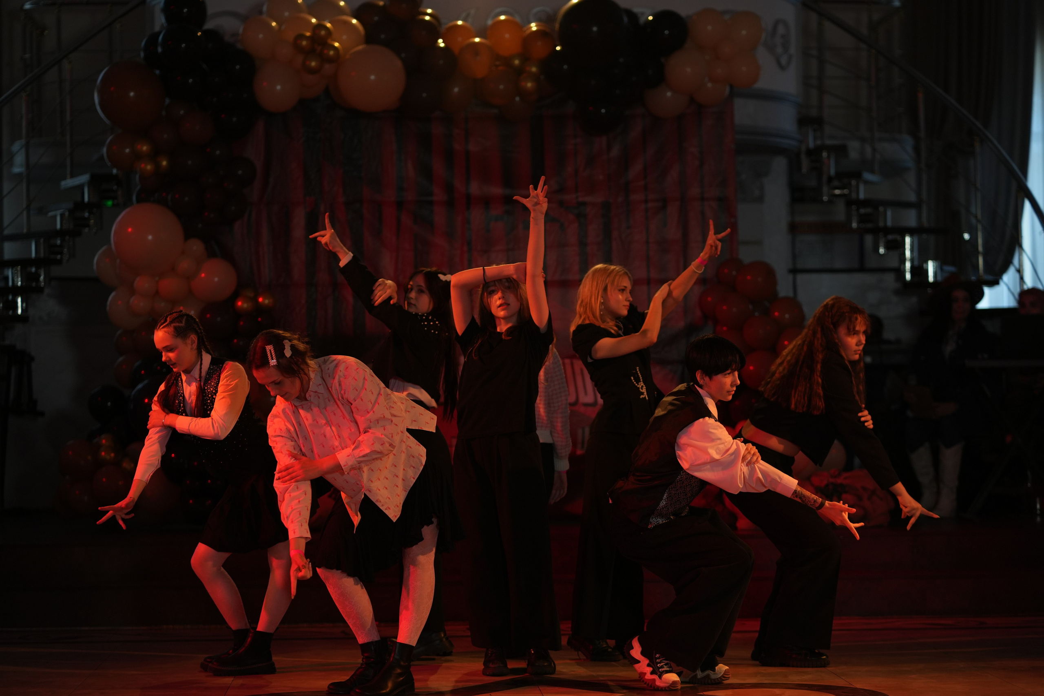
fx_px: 2465
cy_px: 348
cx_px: 522
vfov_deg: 16.1
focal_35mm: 85
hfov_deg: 23.9
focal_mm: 85
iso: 800
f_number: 2.2
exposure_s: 1/400
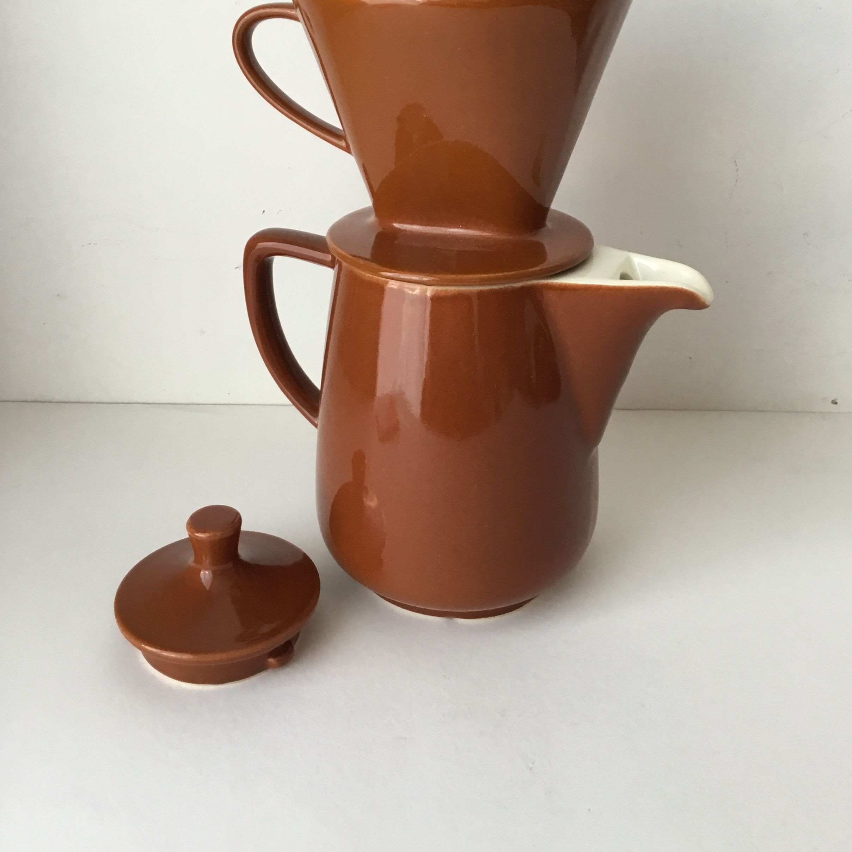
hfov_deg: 44.9
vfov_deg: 44.4
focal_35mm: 37
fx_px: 1030
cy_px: 299
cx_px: 429
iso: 100
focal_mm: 3.3
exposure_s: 1/33
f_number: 2.4
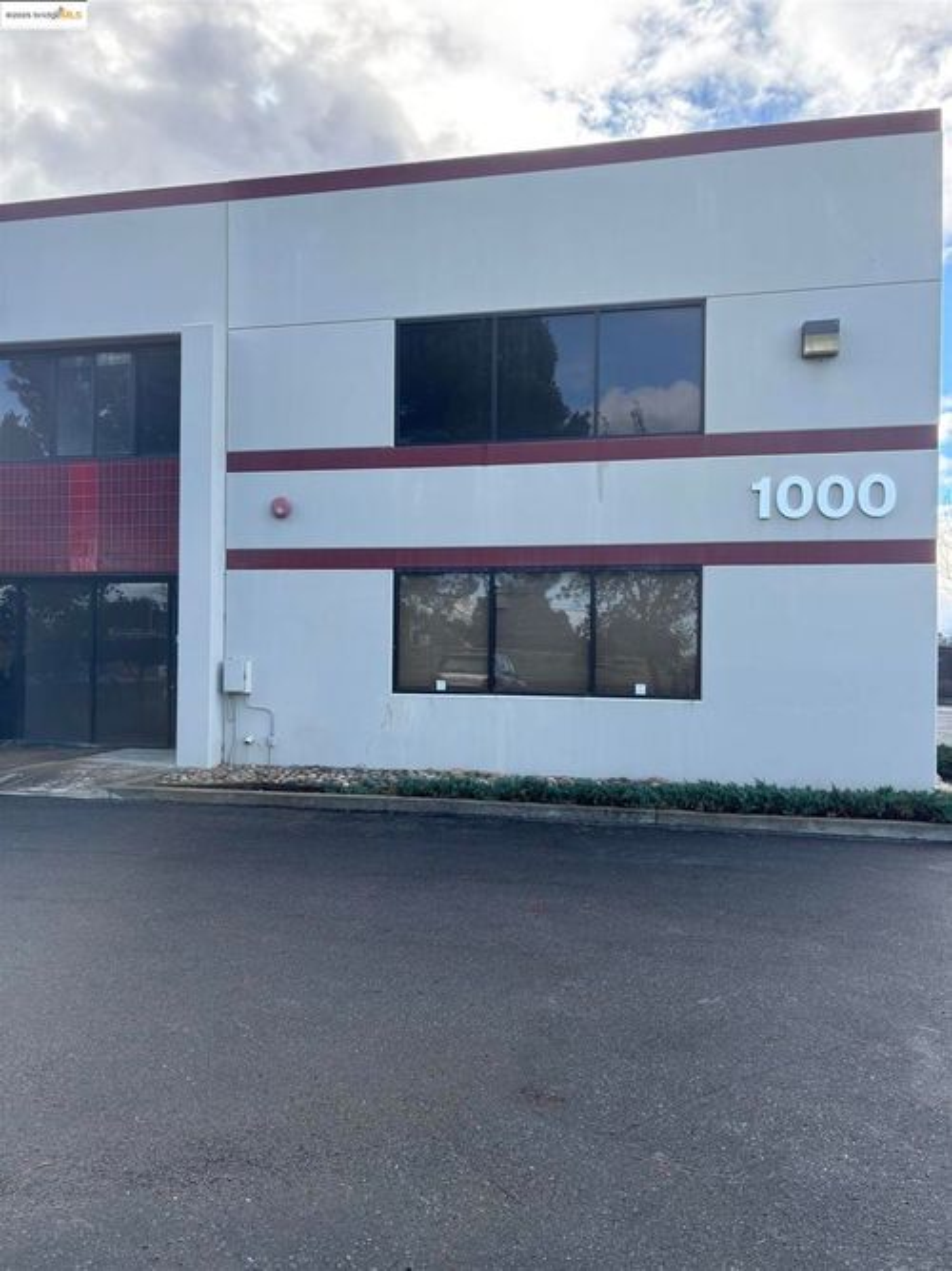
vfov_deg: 67.3
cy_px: 636
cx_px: 476
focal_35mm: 26
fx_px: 954
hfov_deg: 53.0
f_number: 1.6
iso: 50
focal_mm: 5.96
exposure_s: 1/697
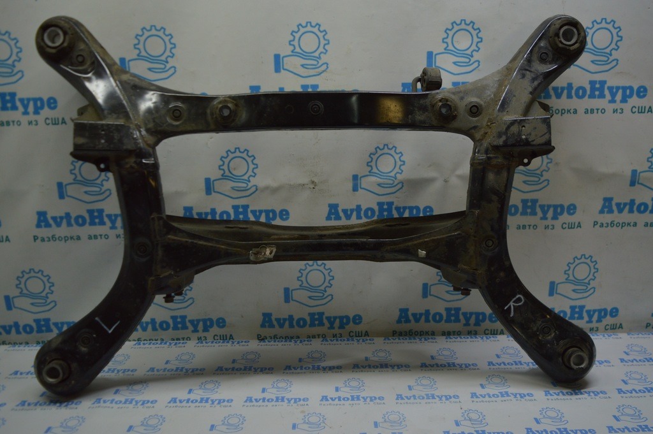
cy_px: 217
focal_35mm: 30
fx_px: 544
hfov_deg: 62.0
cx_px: 326
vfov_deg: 43.5
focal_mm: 20
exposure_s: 1/200
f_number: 3.8
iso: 400
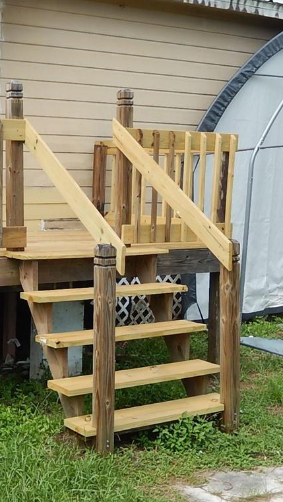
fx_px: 800
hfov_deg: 19.5
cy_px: 251
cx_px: 7
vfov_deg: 34.9
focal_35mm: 60
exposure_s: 1/640
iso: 125
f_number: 4.2
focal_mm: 7.3
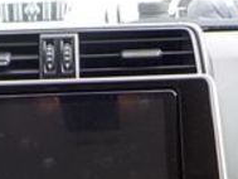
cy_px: 268
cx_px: 188
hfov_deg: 15.4
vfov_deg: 11.2
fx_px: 874
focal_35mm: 127
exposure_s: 1/100
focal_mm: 4.1
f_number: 3.3
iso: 125
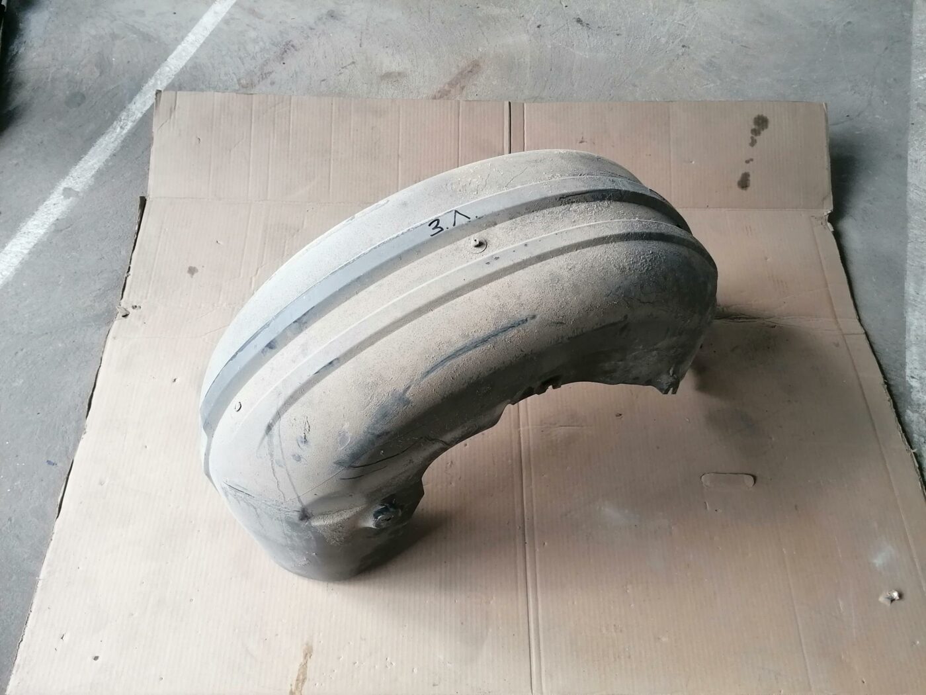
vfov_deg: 51.4
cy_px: 348
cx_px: 463
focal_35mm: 27
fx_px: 722
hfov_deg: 65.3
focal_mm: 4.75
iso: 125
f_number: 1.8
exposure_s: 1/50
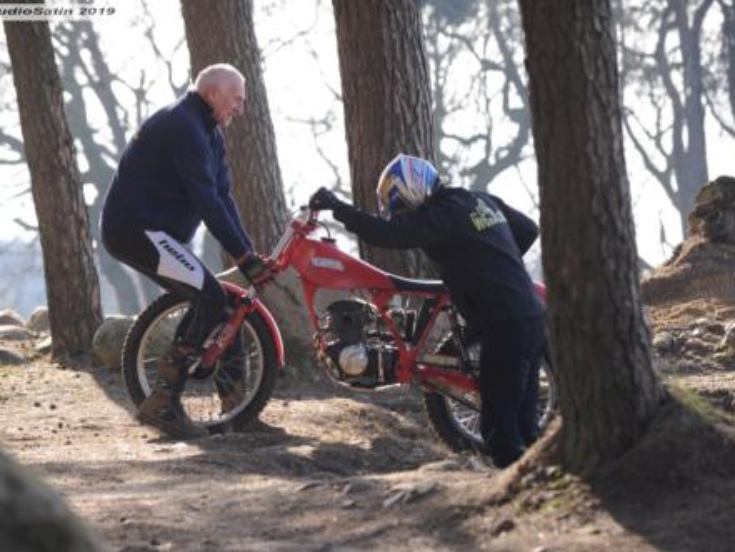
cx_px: 363
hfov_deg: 9.1
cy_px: 276
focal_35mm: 218
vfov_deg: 6.8
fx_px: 4630
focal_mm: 200
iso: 250
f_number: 7.1
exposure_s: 1/200
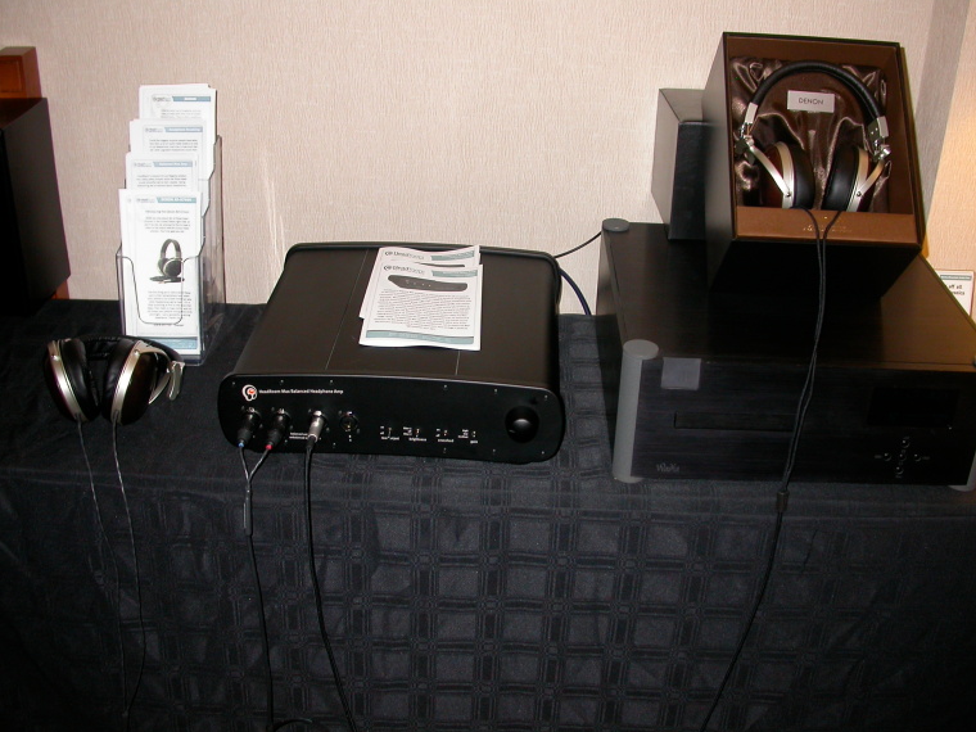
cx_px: 493
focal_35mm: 40
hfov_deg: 46.8
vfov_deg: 36.0
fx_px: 1128
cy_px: 381
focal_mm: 7.85
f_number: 2.6
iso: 100
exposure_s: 1/60
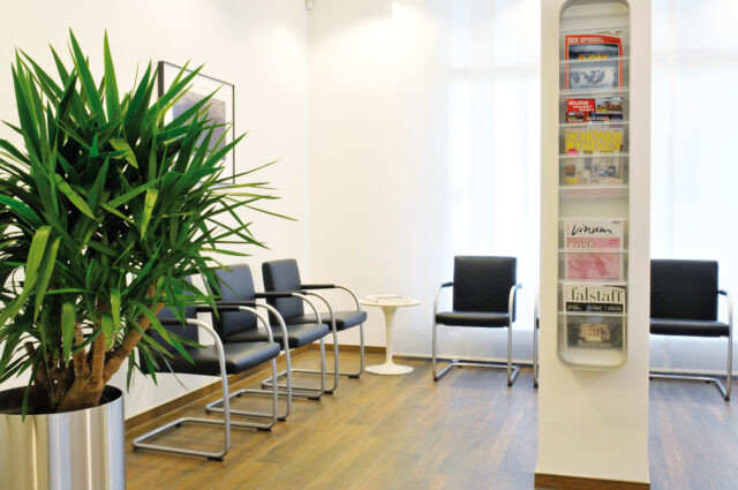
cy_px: 245
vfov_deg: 36.8
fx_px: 737
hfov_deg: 53.2
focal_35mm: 36
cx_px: 369
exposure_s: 1/2
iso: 400
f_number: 11
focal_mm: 24
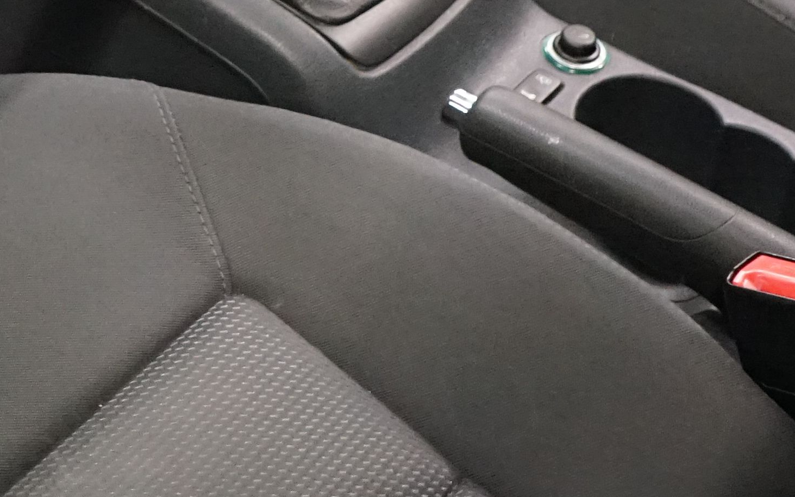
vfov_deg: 10.9
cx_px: 64
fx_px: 2535
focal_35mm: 117
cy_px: -148
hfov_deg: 17.5
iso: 6400
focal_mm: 28
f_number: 5.6
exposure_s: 1/50
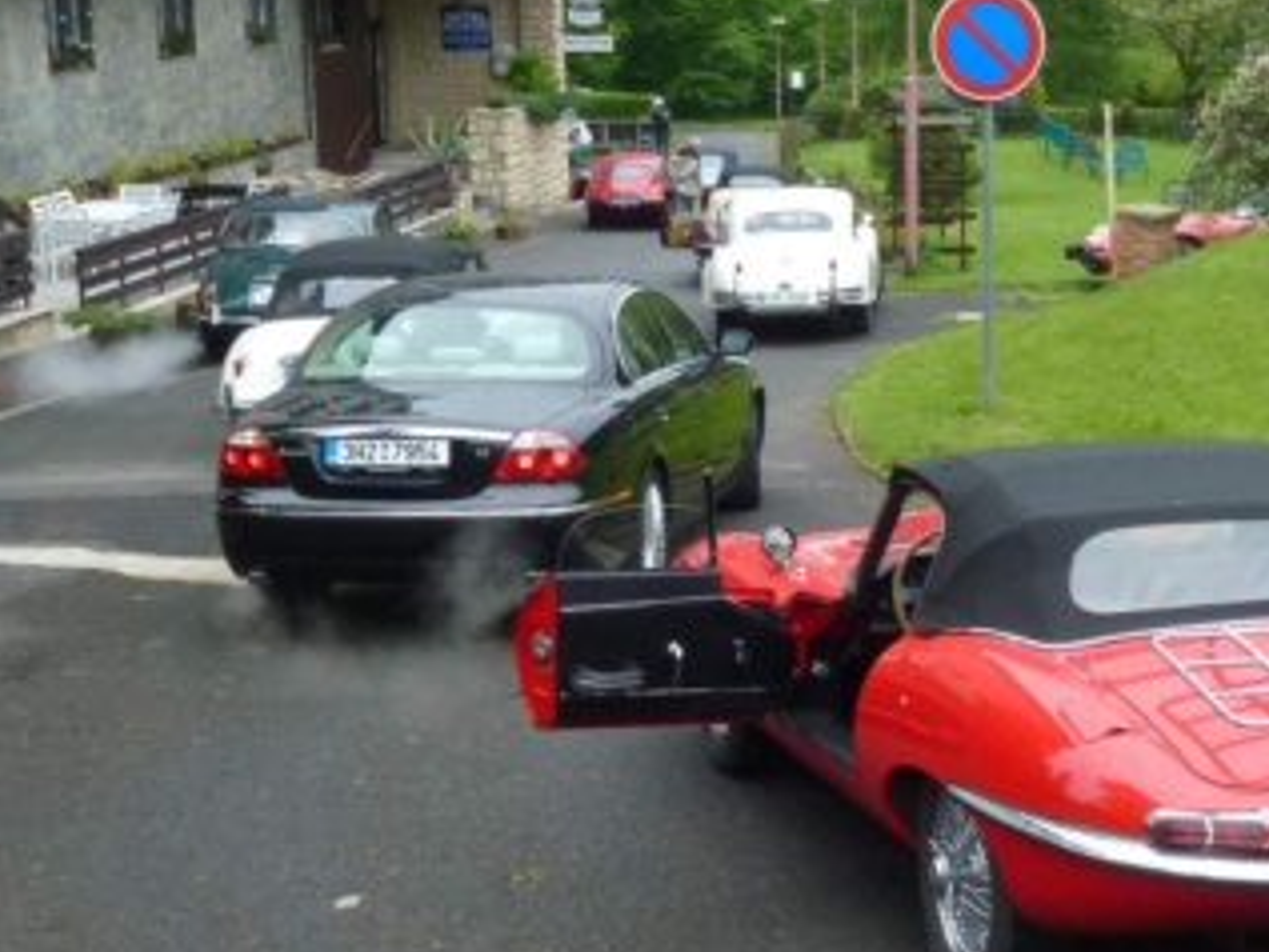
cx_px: 933
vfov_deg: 24.4
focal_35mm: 60
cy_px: 506
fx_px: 2200
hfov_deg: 31.7
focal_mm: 6.8
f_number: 3.8
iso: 250
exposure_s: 1/60
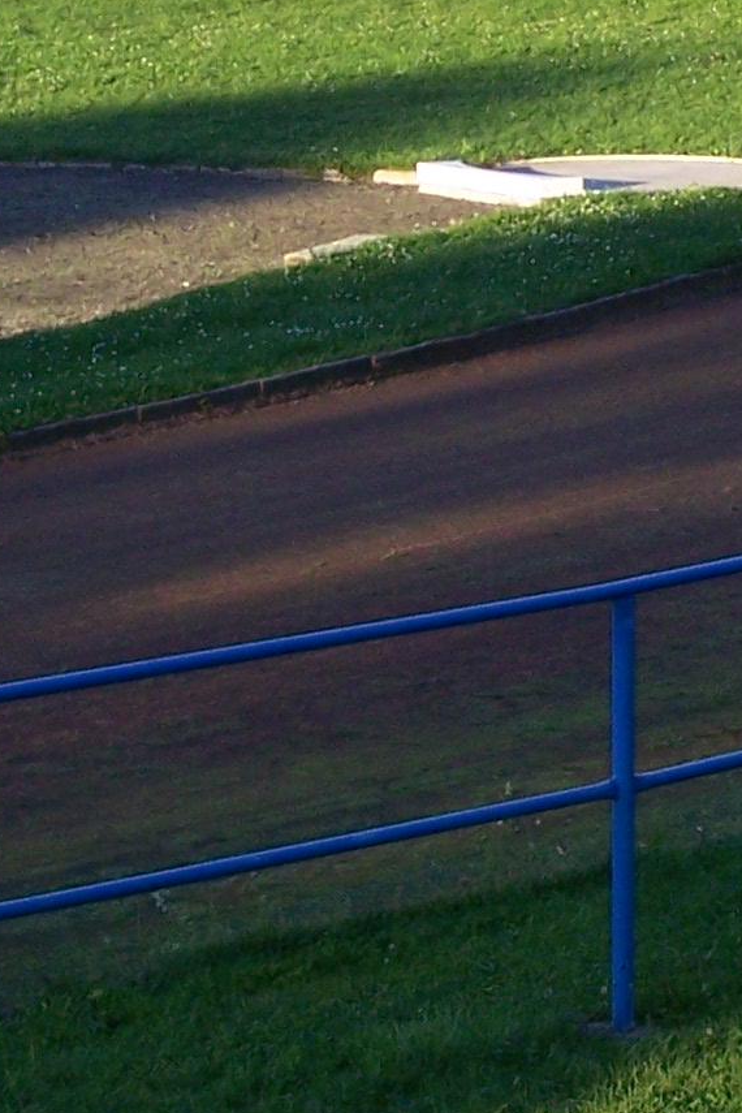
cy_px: 173
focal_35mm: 231
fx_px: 7141
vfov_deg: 8.9
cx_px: 825
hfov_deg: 5.9
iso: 80
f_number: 3.2
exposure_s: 1/320
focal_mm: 11.1
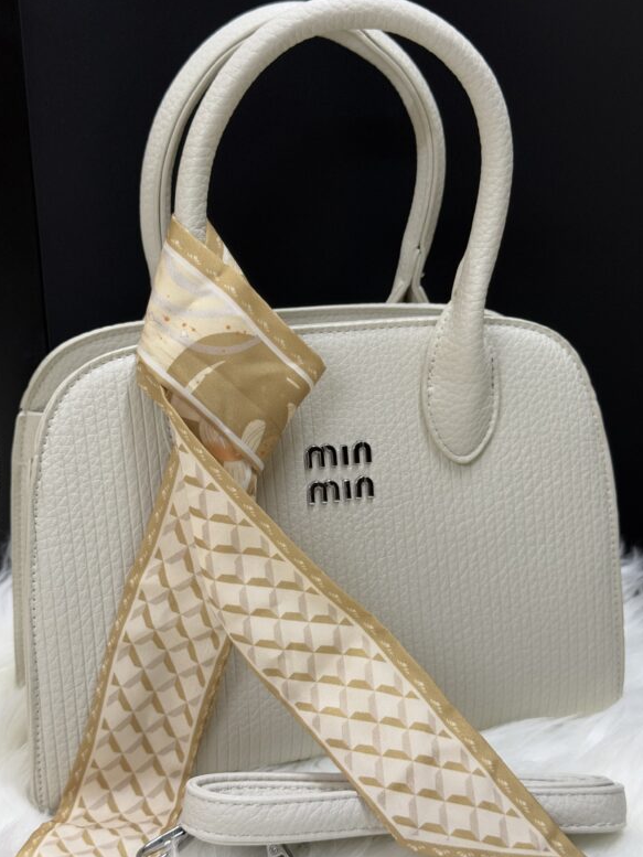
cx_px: 323
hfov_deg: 29.7
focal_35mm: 49
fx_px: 1213
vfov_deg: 38.9
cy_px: 431
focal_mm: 6.76
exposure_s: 1/50
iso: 100
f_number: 1.78
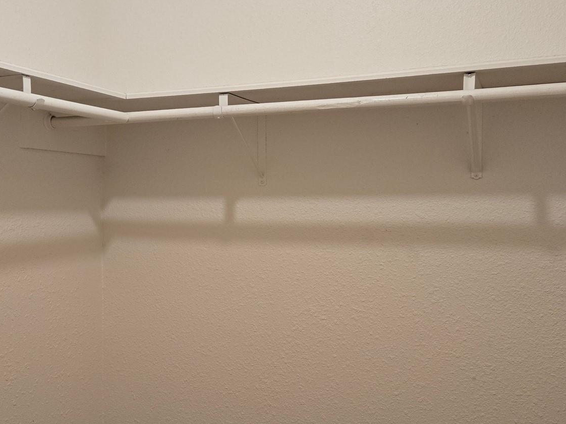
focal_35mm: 42
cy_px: 236
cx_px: 231
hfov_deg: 44.6
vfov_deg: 34.3
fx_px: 687
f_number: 1.8
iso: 320
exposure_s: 1/120
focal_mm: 5.4
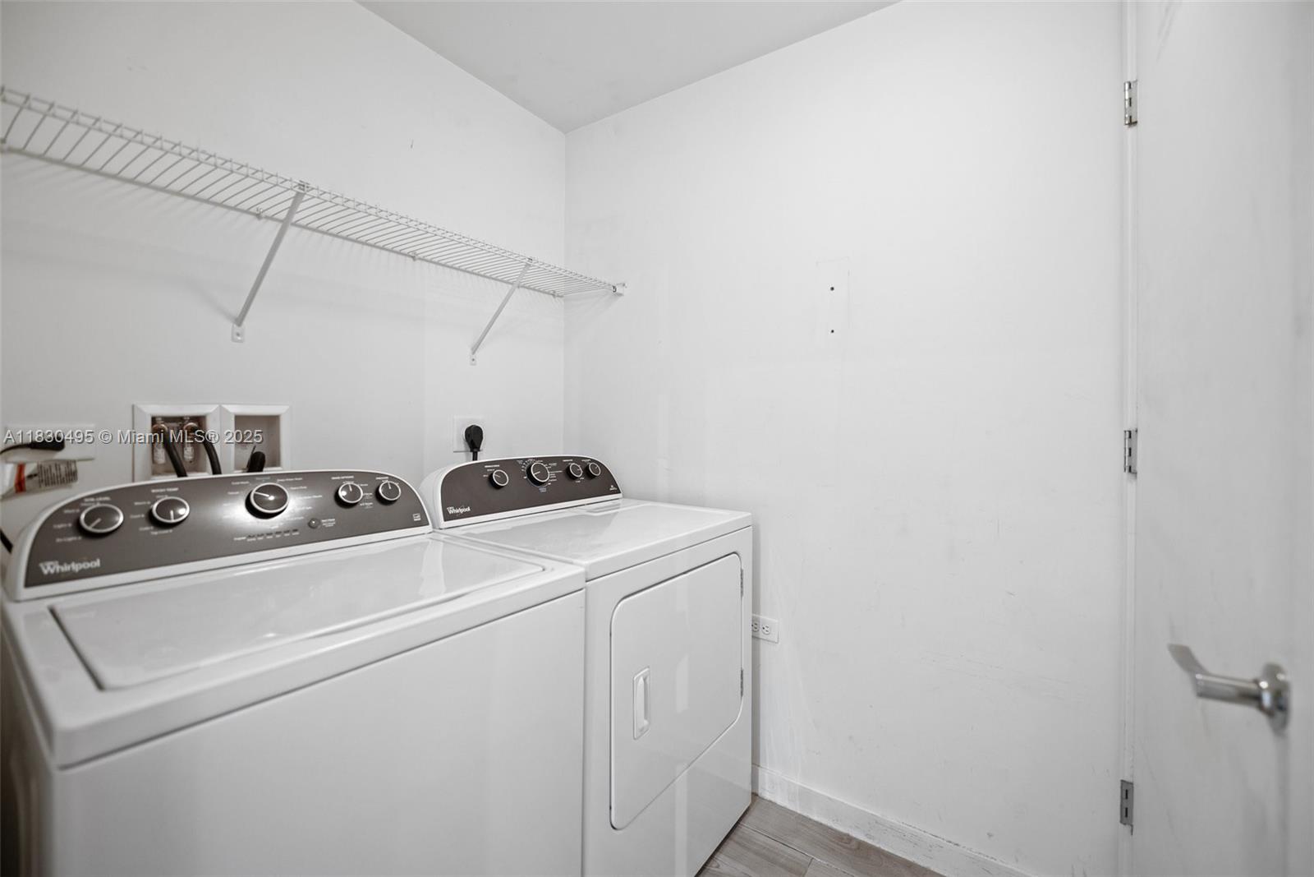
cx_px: 657
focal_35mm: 14
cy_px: 438
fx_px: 511
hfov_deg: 104.2
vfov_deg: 81.2
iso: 640
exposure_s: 1/13
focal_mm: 14
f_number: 2.8
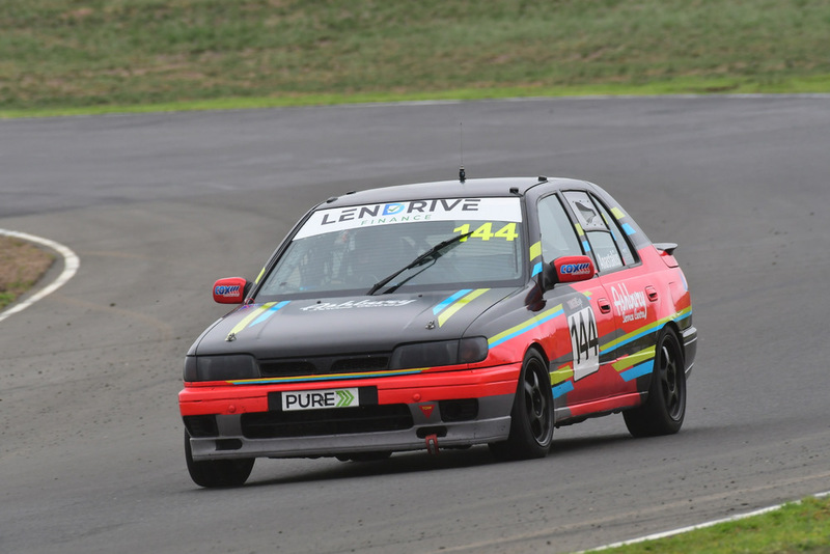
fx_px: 17297
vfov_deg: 1.8
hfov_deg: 2.7
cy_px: 277
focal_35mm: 750
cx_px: 415
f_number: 10
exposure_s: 1/640
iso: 640
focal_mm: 500
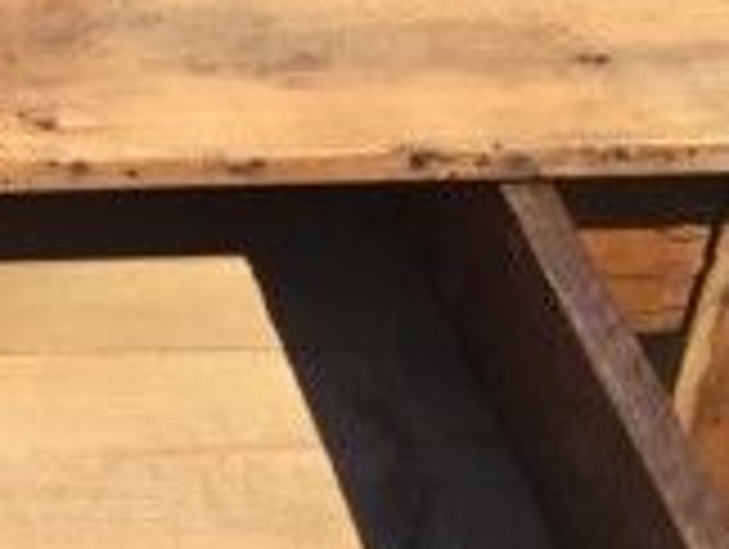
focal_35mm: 153
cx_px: -684
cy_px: 544
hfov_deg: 11.7
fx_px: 3227
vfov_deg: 9.7
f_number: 2.4
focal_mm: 3.3
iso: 25
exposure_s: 1/840
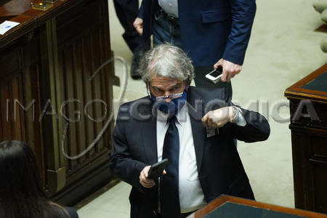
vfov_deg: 2.3
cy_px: 109
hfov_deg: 3.4
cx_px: 164
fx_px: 5450
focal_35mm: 600
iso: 12800
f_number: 5.6
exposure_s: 1/160
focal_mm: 400
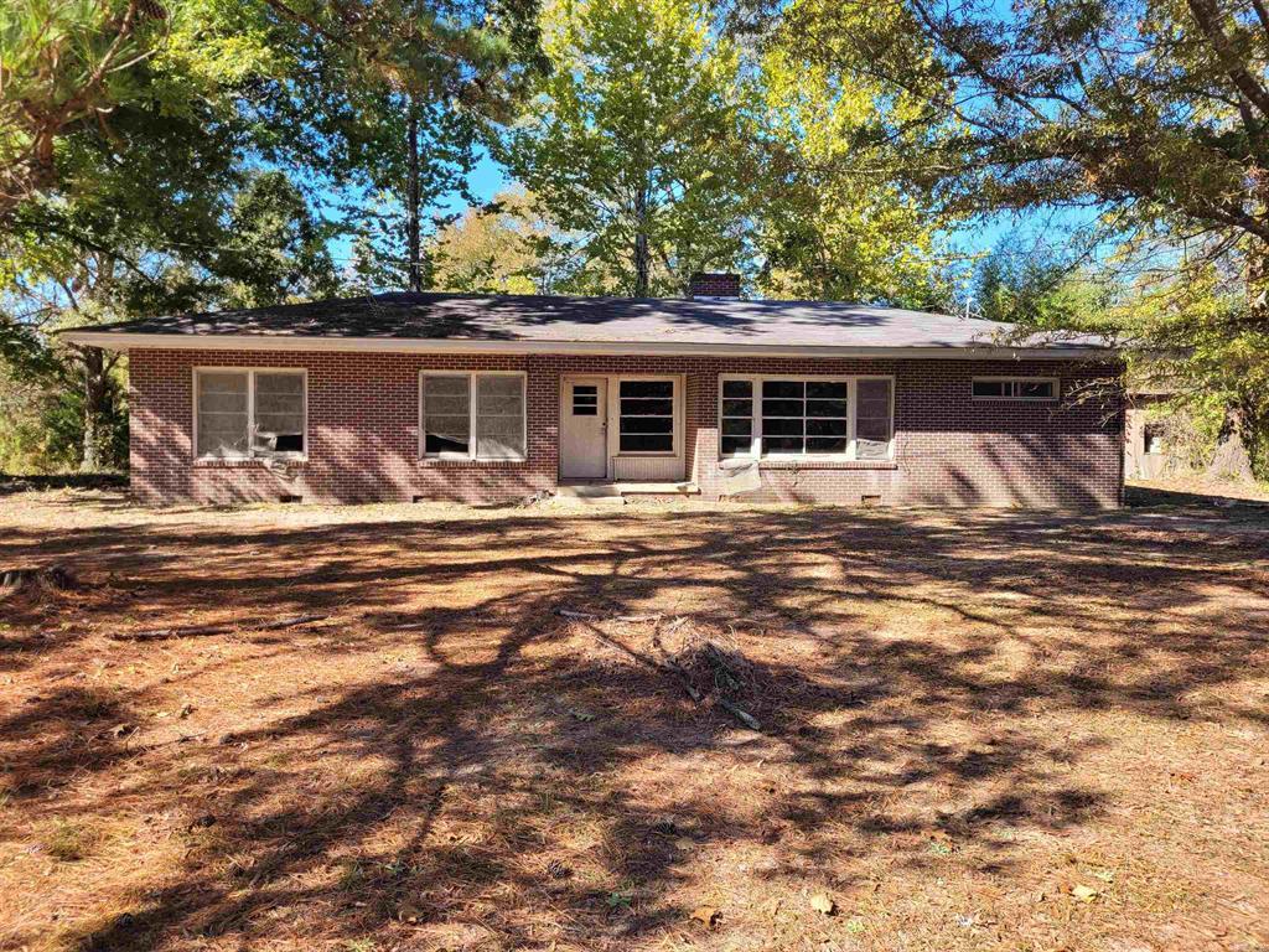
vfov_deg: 53.1
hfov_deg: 67.3
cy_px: 476
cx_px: 634
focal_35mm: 26
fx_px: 953
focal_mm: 5.4
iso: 40
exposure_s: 1/557
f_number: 1.8
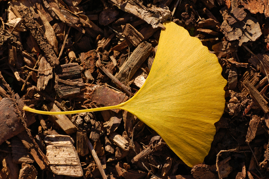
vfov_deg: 13.0
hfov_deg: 19.5
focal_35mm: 105
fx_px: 784
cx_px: 134
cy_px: 90
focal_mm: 70
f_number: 6.3
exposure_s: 1/640
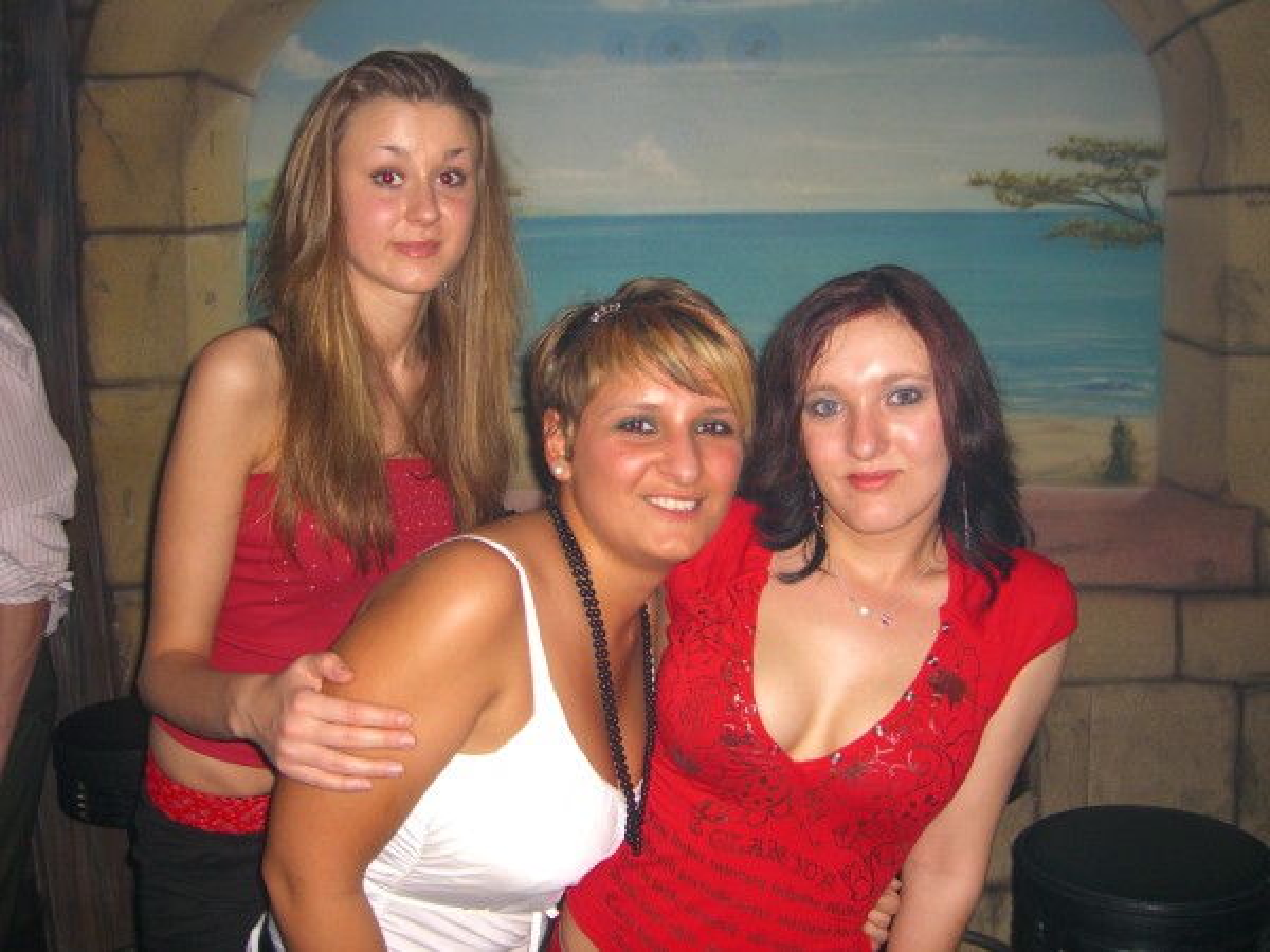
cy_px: 476
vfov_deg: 37.7
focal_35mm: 38
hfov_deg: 49.0
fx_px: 1394
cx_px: 635
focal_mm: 7.9
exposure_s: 1/60
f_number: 2.8
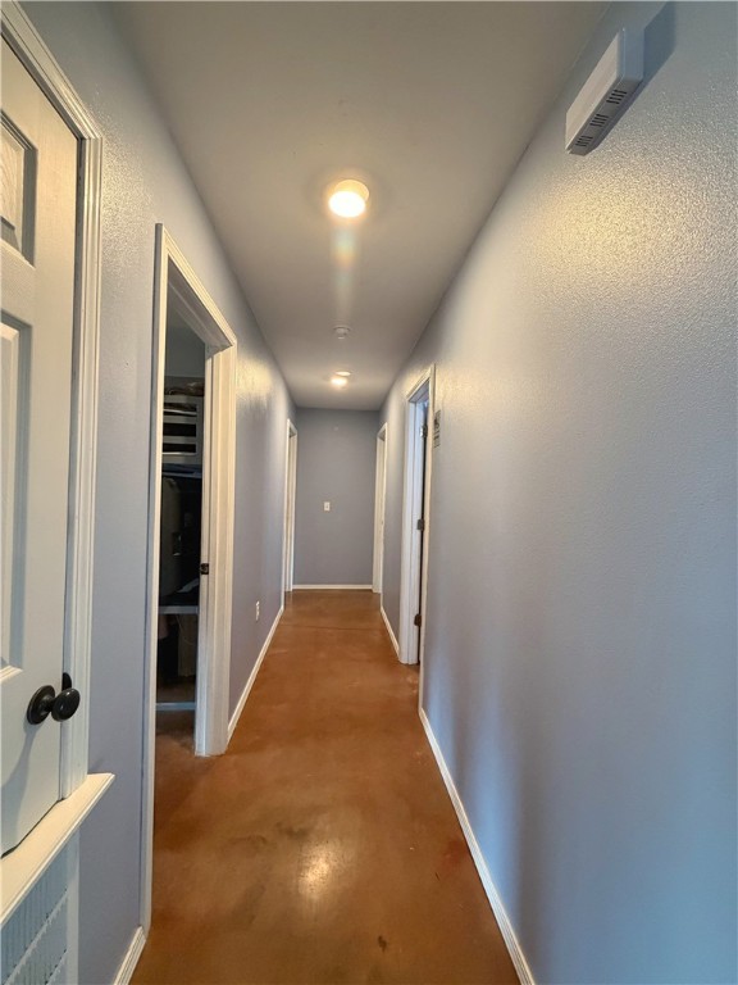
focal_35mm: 14
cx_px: 369
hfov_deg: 85.7
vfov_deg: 102.1
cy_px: 492
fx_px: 398
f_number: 2.2
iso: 500
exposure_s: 1/60
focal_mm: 2.22
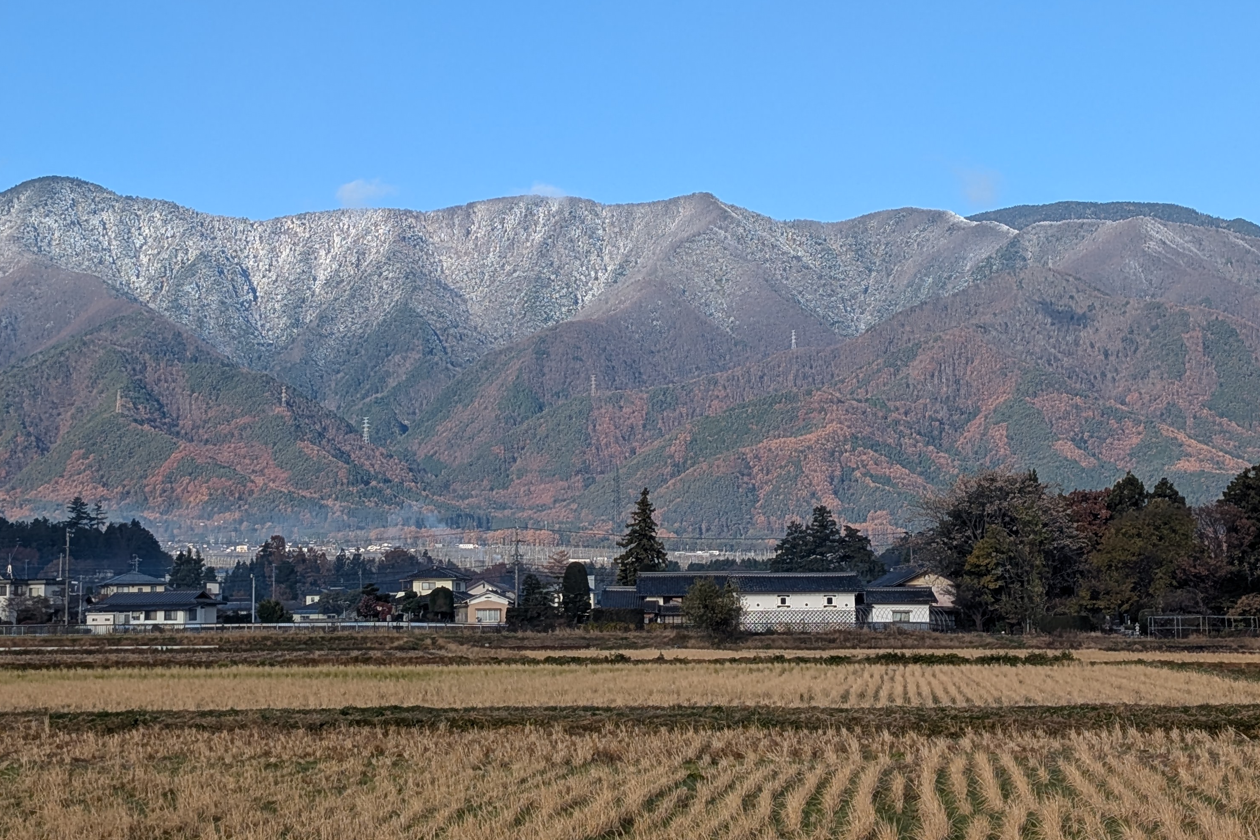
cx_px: 506
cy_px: 215
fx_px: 2450
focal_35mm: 70
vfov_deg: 19.3
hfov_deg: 28.8
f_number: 1.68
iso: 23
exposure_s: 1/900
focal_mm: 6.9
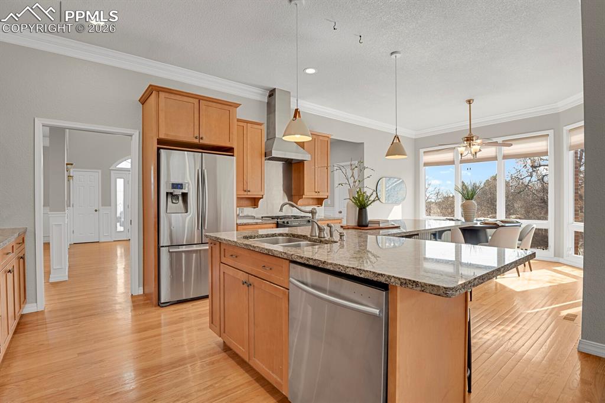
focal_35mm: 17
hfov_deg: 93.3
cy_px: 202
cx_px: 302
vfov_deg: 70.4
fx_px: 286
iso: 250
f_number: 8
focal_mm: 17
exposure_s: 1/1.67
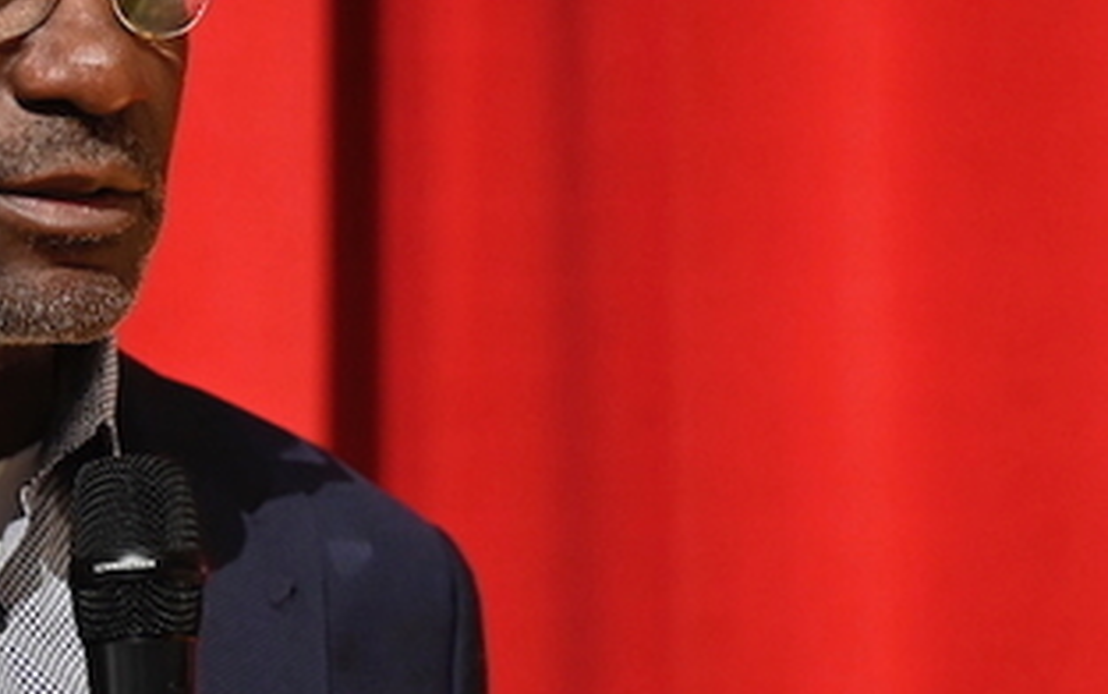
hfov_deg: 3.2
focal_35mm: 666
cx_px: -142
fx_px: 20122
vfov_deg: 2.0
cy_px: 296
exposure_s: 1/250
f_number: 2.8
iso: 3200
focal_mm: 200
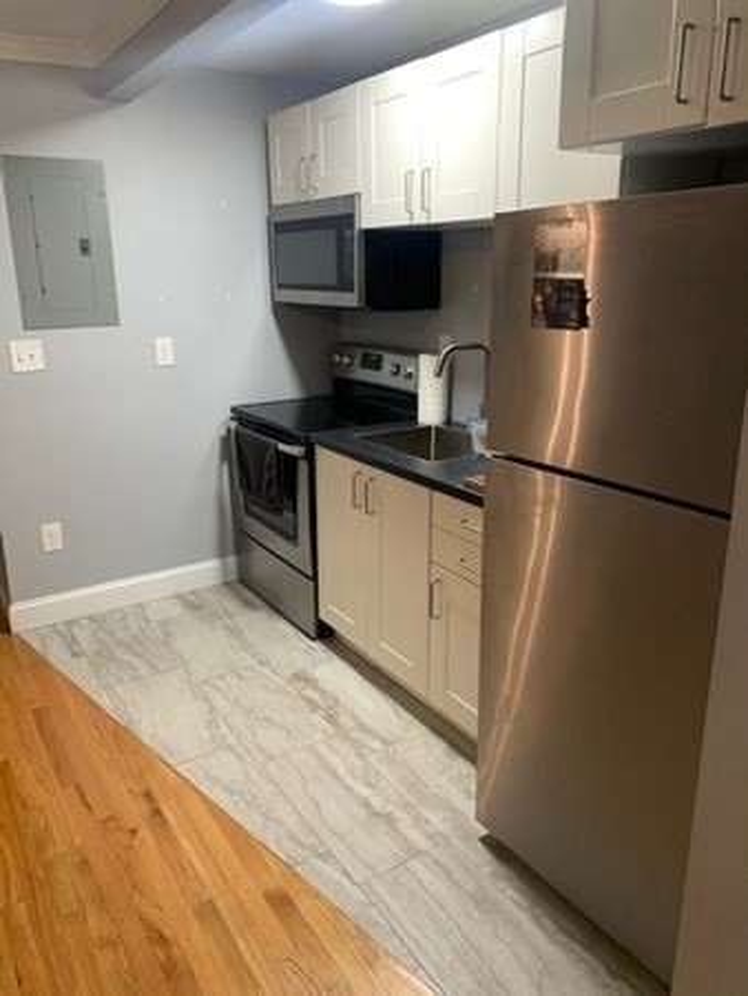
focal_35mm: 26
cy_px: 498
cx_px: 374
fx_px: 748
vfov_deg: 67.3
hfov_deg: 53.1
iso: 160
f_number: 1.8
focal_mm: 4.25
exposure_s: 1/60
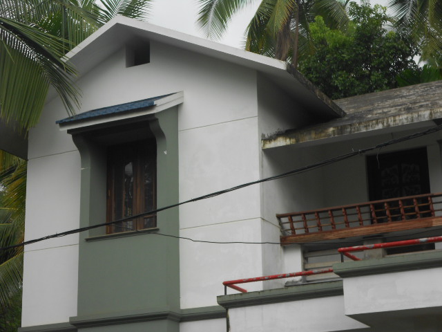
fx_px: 1098
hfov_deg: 22.8
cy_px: 166
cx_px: 221
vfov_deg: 17.2
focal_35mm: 86
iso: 80
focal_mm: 15.4
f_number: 6.3
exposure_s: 1/80
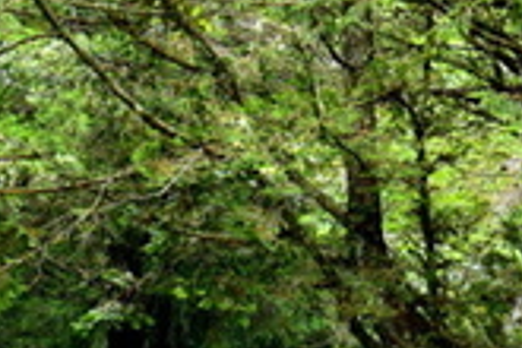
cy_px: 324
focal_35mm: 186
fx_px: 2697
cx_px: -108
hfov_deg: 10.9
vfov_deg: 7.4
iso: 400
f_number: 5.6
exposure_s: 1/80
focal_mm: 32
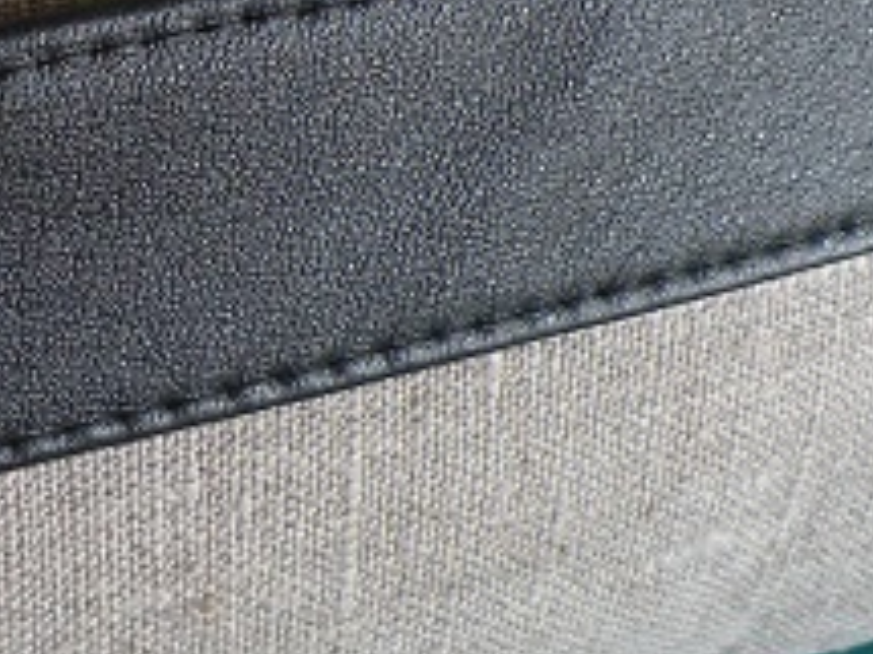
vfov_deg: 14.5
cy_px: 73
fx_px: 2546
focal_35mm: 101
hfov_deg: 18.8
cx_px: -51
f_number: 2.8
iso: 166
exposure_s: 1/59.8
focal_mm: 4.7
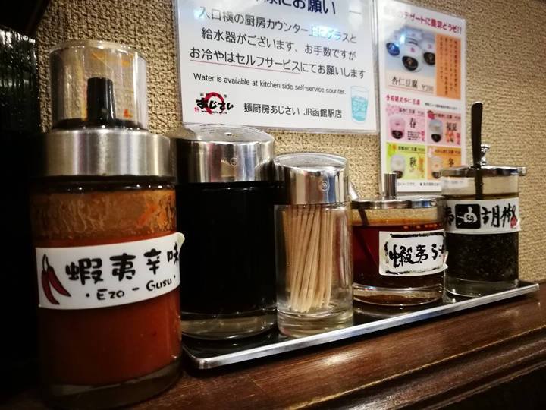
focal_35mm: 27
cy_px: 205
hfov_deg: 65.3
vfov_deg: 51.4
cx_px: 273
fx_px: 426
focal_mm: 4.5
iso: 640
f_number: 2.2
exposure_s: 1/20
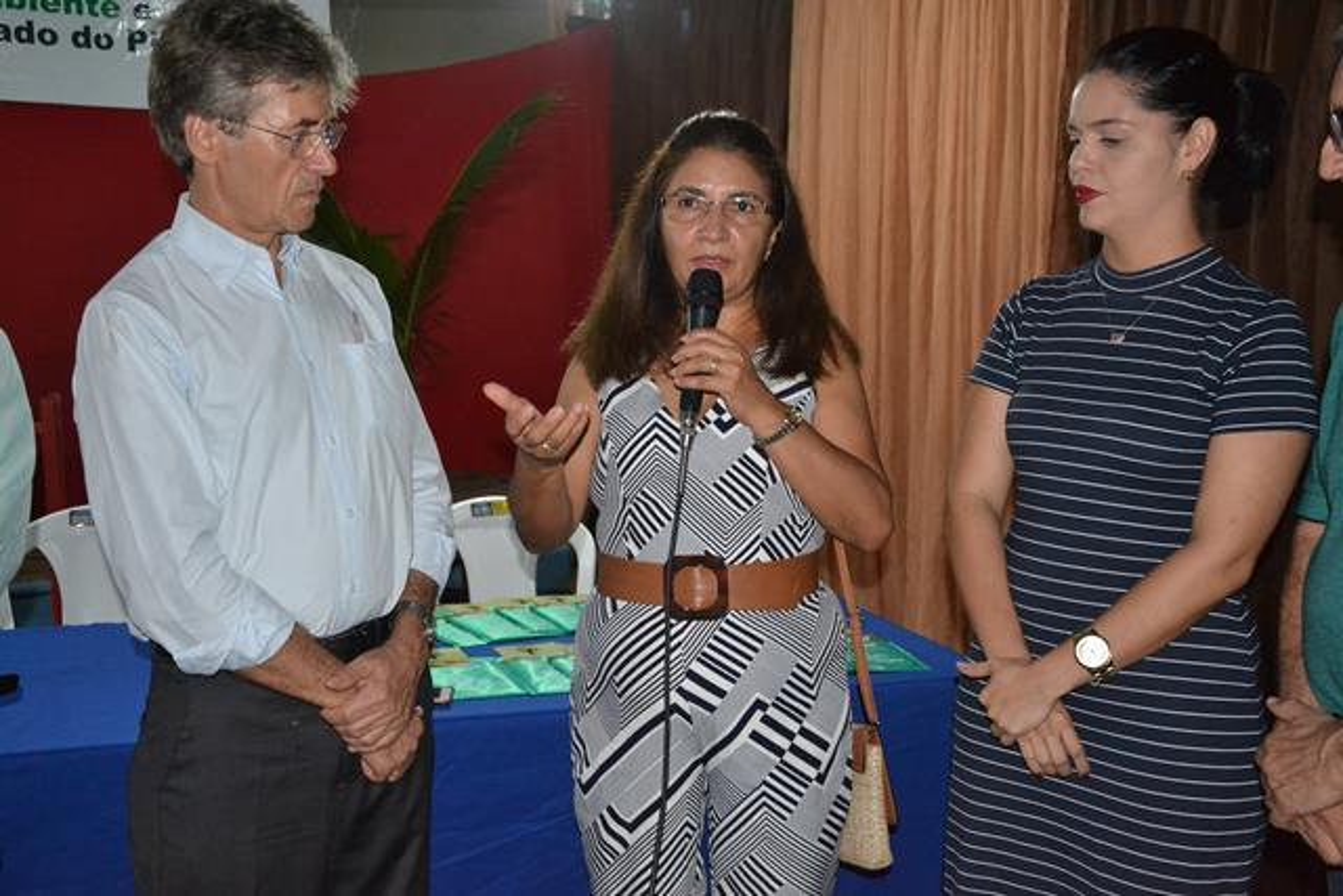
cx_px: 672
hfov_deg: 57.2
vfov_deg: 40.0
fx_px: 1231
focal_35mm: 33
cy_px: 448
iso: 3200
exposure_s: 1/60
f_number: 3.8
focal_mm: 22
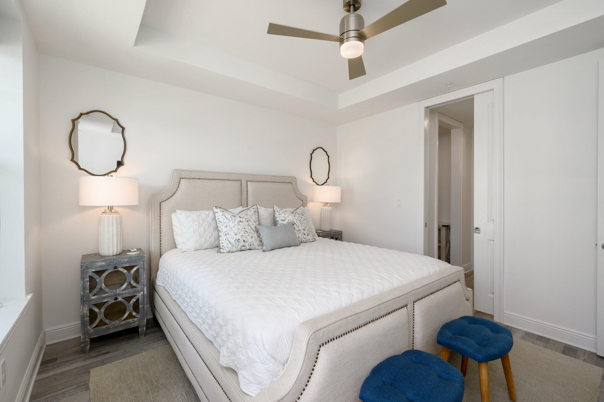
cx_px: 302
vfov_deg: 75.4
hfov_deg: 98.6
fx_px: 260
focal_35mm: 16
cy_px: 201
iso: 250
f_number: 9
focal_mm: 15.5
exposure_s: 1/30
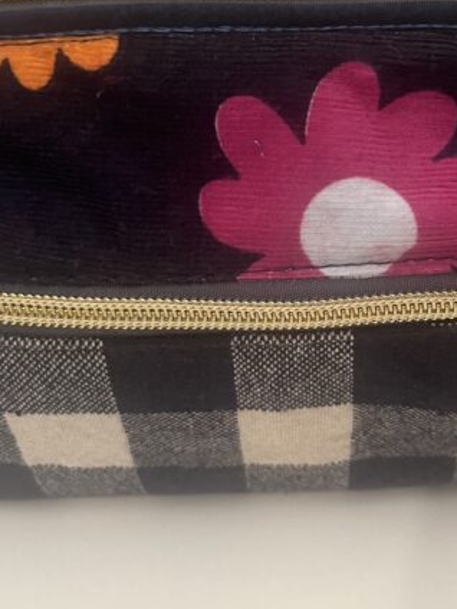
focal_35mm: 49
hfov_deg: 29.3
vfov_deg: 38.5
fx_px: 863
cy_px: 201
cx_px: 328
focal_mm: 5.1
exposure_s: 1/50
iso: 250
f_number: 1.6
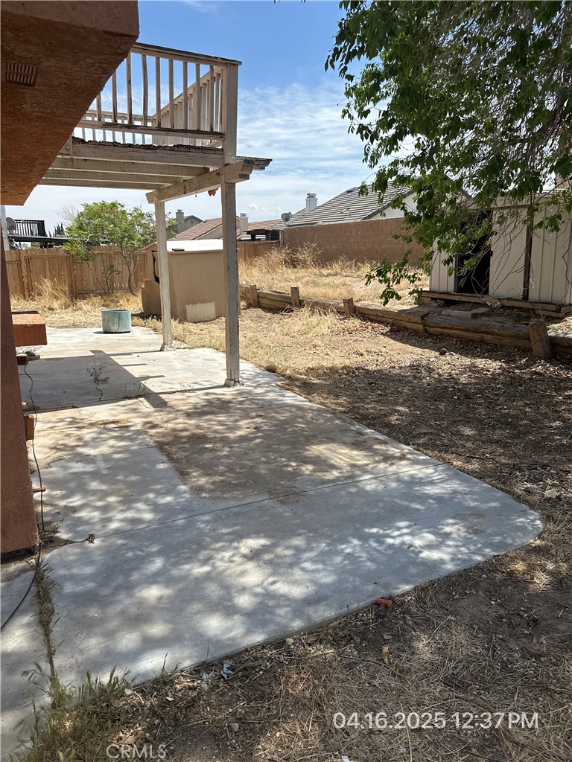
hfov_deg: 56.8
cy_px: 381
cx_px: 286
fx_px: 529
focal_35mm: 24
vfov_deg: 71.6
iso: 80
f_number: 1.78
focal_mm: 6.86
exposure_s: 1/3472
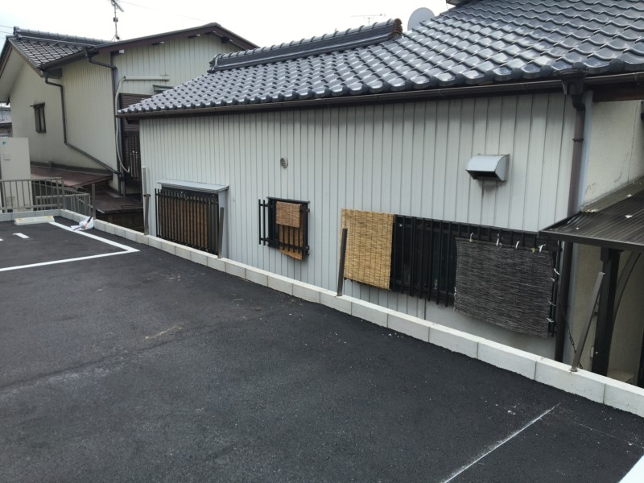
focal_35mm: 29
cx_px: 322
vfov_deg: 48.2
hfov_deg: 61.7
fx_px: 540
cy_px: 242
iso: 25
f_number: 2.2
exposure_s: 1/962
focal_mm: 4.15
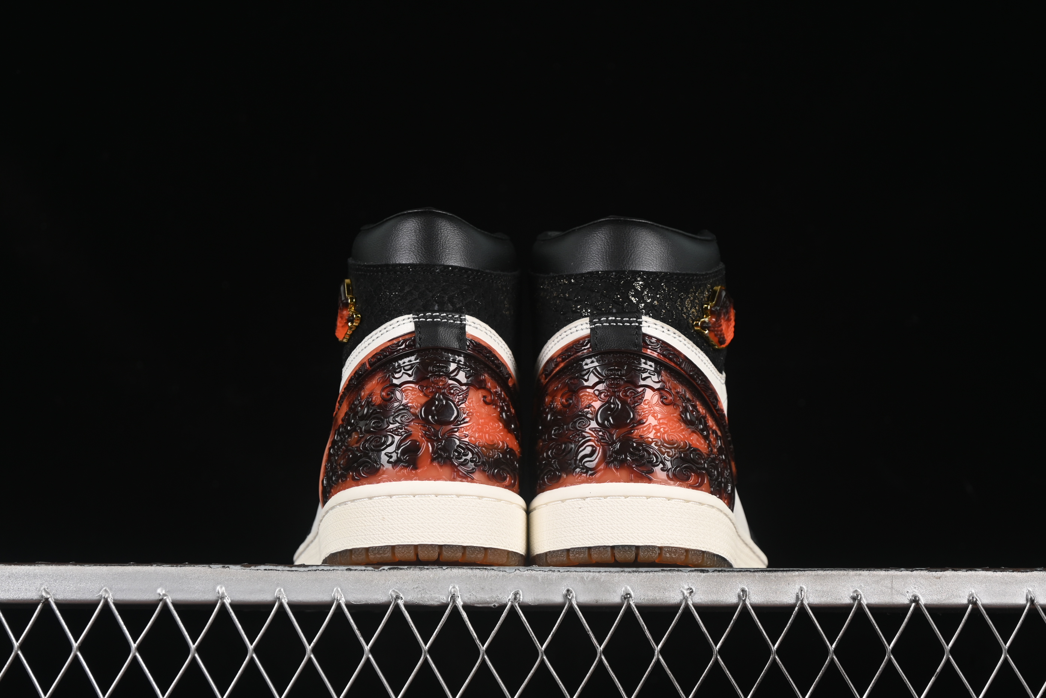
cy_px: 349
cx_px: 523
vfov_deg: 18.2
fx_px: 2179
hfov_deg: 27.0
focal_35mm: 75
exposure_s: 1/60
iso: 160
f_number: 6.3
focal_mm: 50
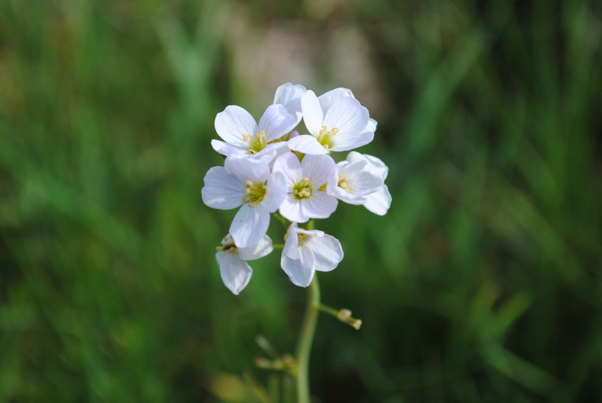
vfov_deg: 16.6
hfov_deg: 24.6
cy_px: 202
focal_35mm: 82
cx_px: 301
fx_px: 1381
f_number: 8
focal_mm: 55
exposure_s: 1/200
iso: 100
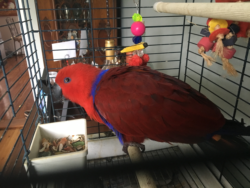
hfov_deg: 61.7
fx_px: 209
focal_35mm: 29
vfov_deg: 48.2
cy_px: 94
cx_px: 125
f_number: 2.2
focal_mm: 4.15
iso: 200
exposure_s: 1/20
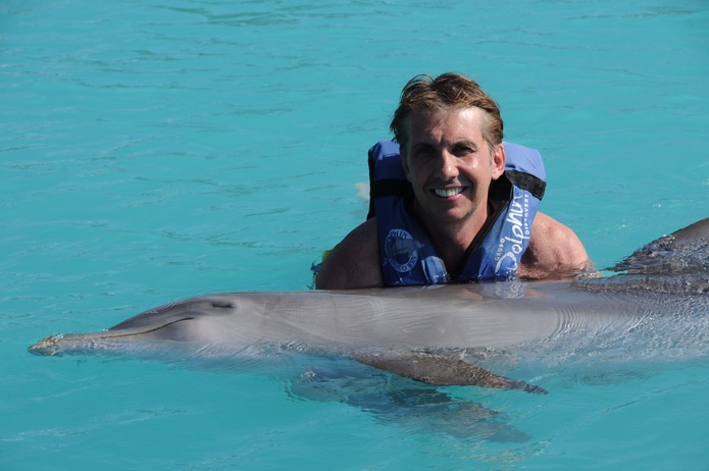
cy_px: 236
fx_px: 3305
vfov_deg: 8.2
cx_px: 354
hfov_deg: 12.2
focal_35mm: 168
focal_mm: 112
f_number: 10
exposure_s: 1/250
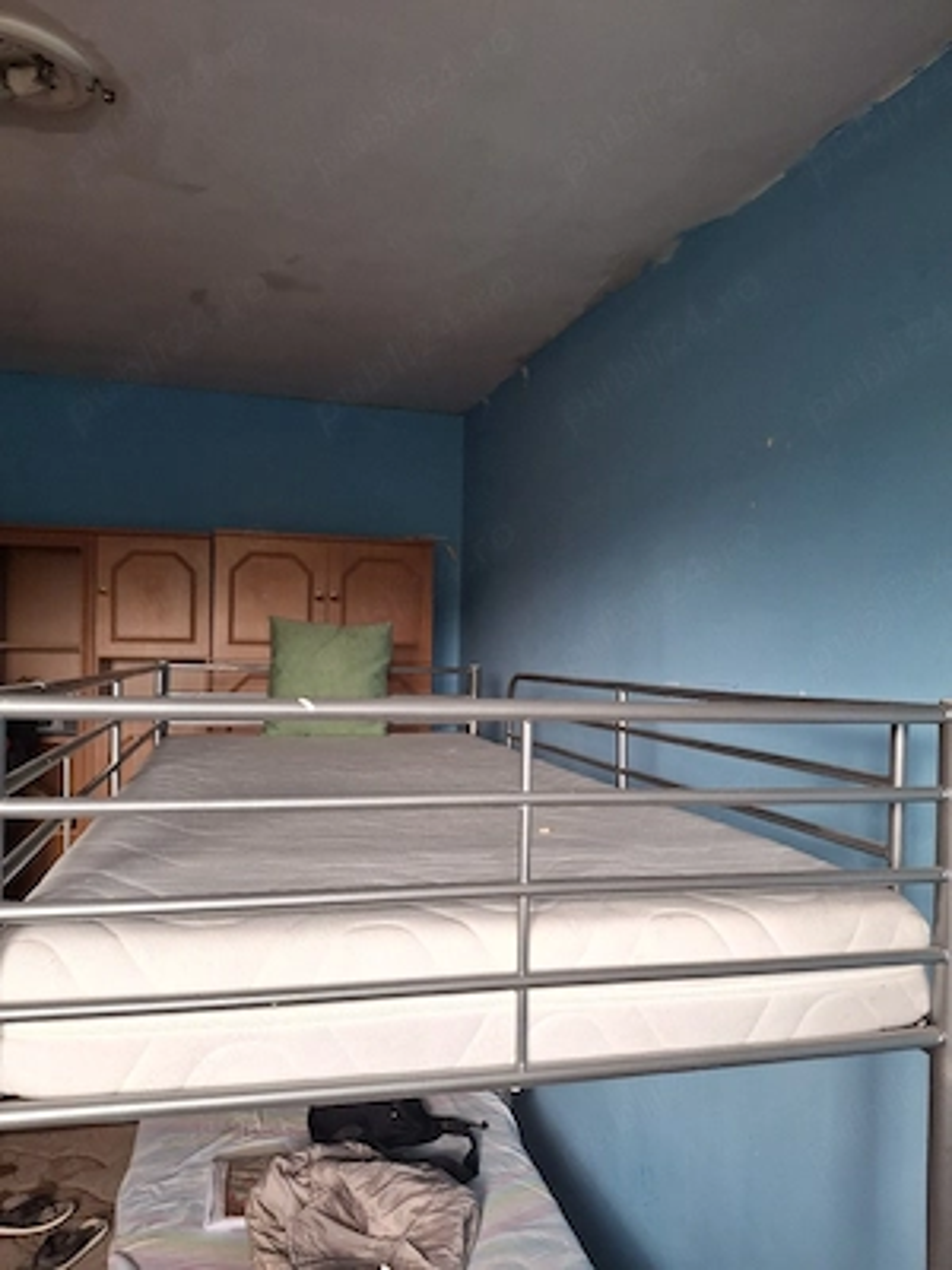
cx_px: 476
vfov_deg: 69.4
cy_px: 635
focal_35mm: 25
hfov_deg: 54.9
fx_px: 917
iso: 160
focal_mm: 4.69
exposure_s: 1/100
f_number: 1.8
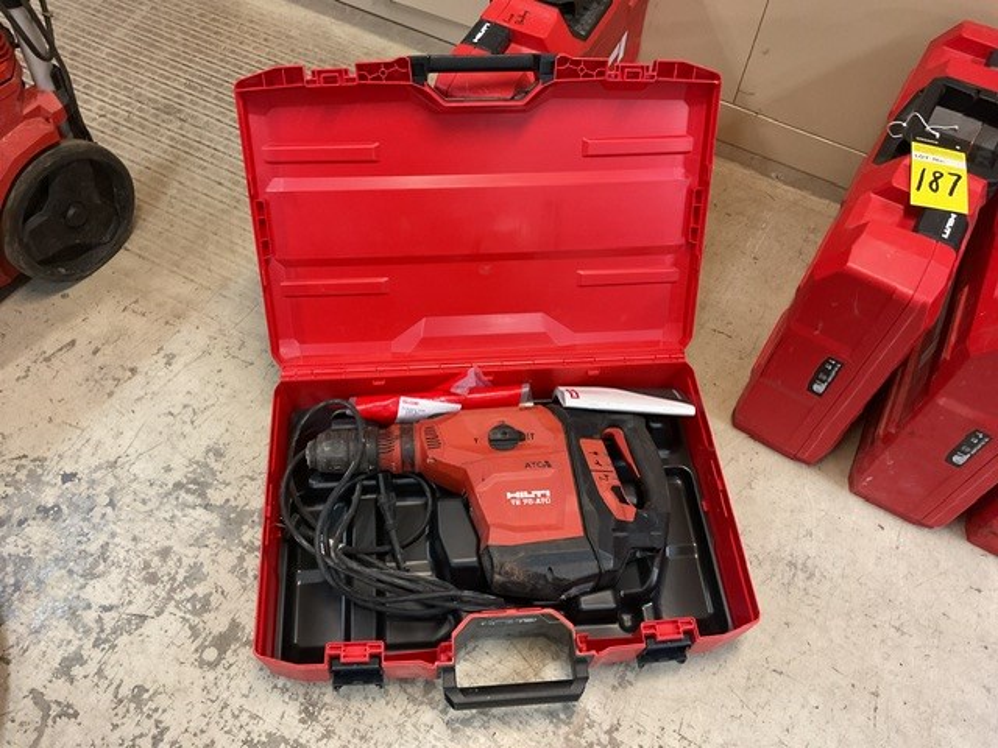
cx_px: 499
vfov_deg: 48.2
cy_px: 374
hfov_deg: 61.7
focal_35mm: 29
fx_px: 836
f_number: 1.8
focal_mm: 3
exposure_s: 1/50
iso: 200
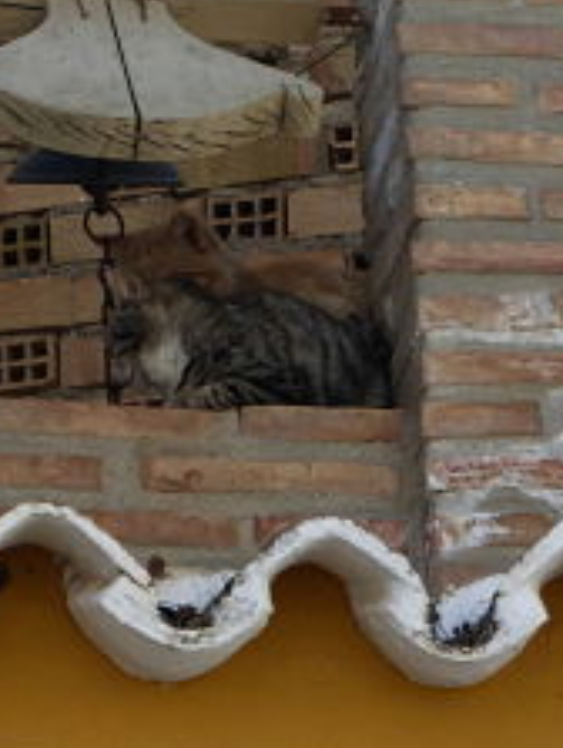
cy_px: -62
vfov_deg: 5.7
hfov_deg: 4.3
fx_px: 7482
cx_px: 97
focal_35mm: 346
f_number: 5.4
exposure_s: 1/320
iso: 100
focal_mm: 25.9
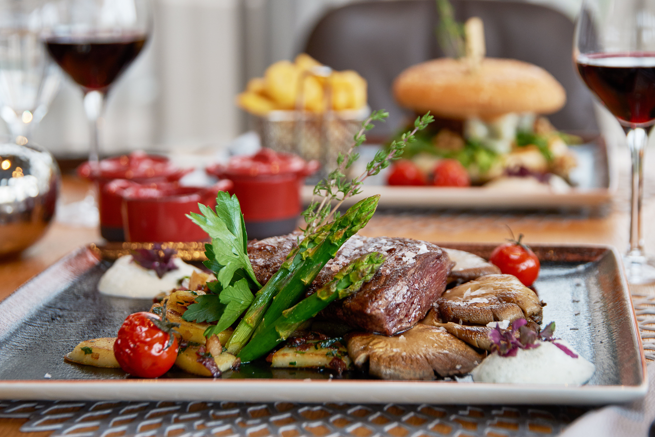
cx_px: 338
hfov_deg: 22.4
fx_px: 1656
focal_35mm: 91
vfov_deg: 15.0
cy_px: 178
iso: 400
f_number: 4
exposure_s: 1/80
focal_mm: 75
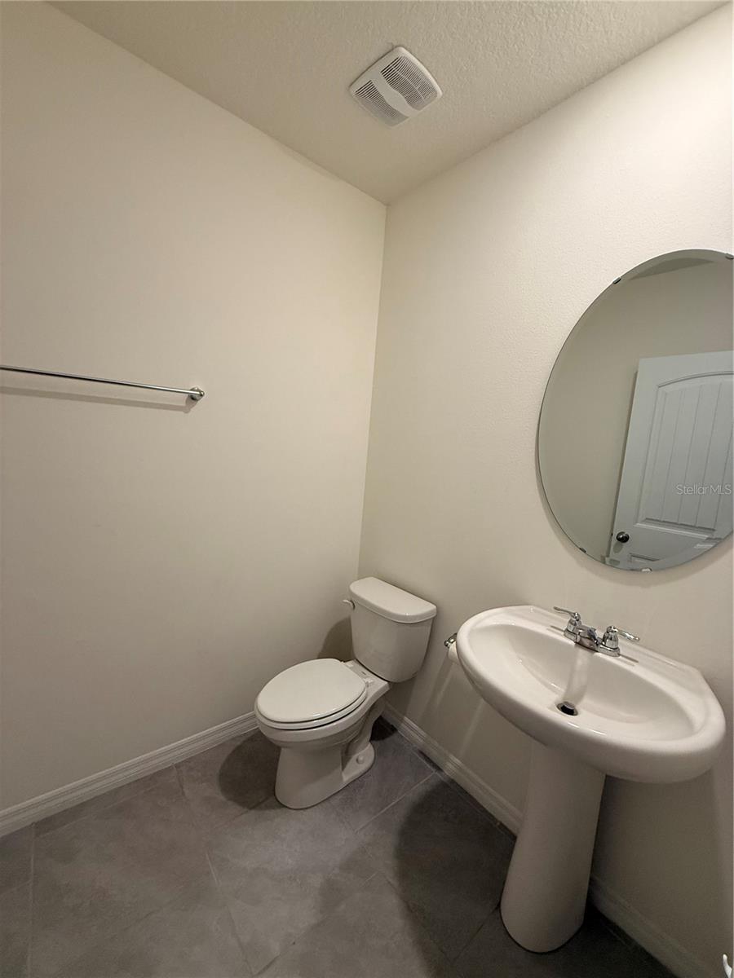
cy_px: 489
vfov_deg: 102.1
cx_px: 367
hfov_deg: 85.7
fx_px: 396
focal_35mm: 14
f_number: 2.2
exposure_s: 1/120
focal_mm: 2.22
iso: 250
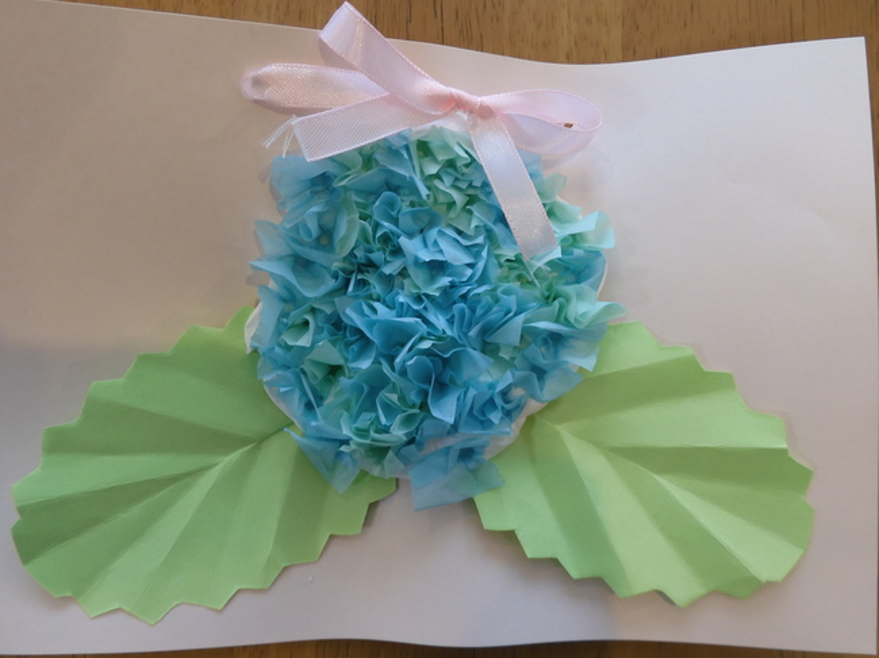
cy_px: 329
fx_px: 609
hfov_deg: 71.6
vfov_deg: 56.8
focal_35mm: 24
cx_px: 440
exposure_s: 1/30
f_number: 3.4
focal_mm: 4.3
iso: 100
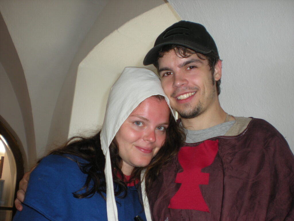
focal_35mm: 38
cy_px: 110
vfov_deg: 37.7
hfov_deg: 49.0
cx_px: 147
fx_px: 323
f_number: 3.1
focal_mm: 6.3
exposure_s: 1/30
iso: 64
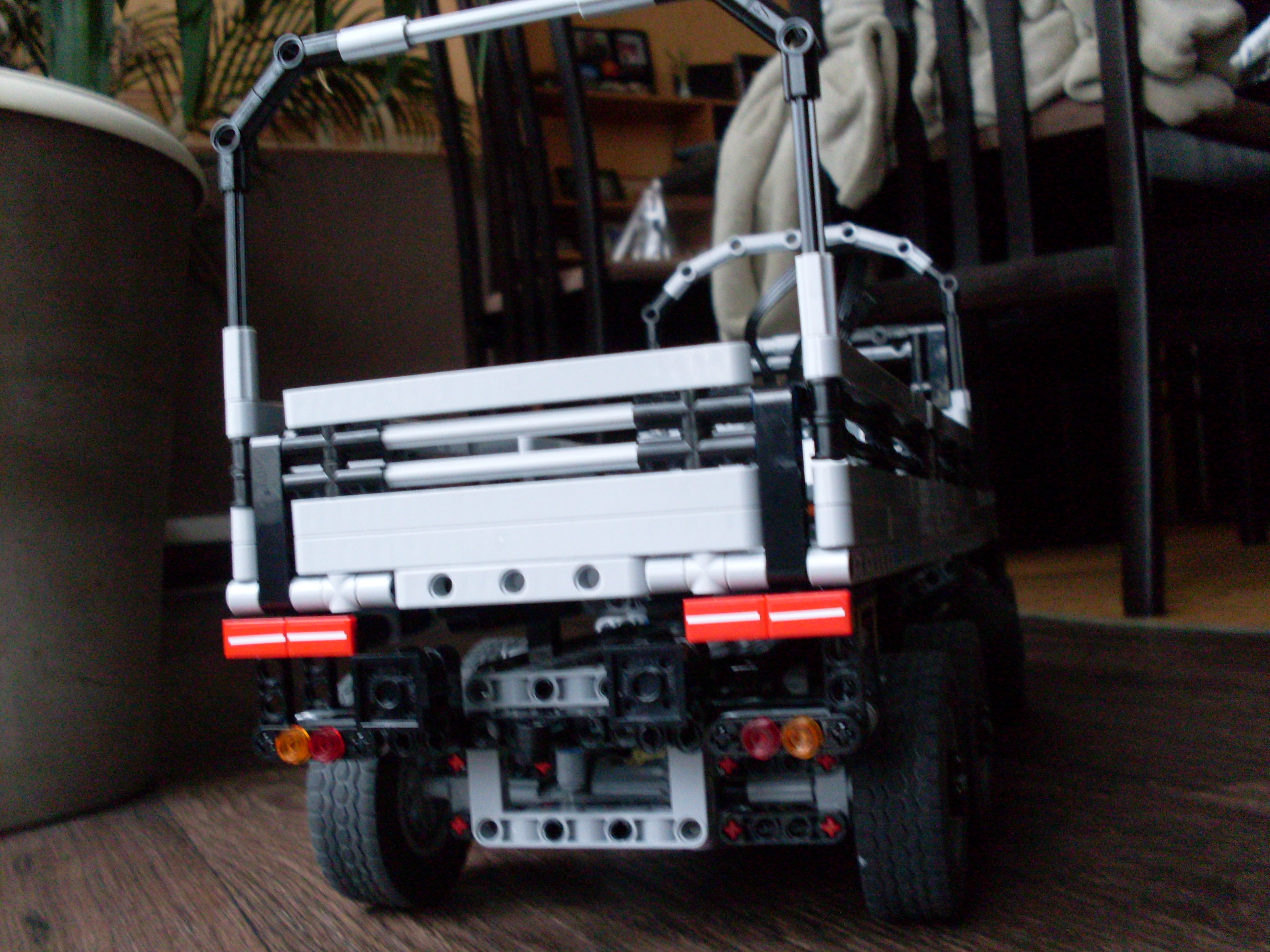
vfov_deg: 37.7
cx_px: 635
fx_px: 1394
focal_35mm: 38
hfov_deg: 49.0
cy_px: 476
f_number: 2.8
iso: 200
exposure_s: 1/10
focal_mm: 6.3
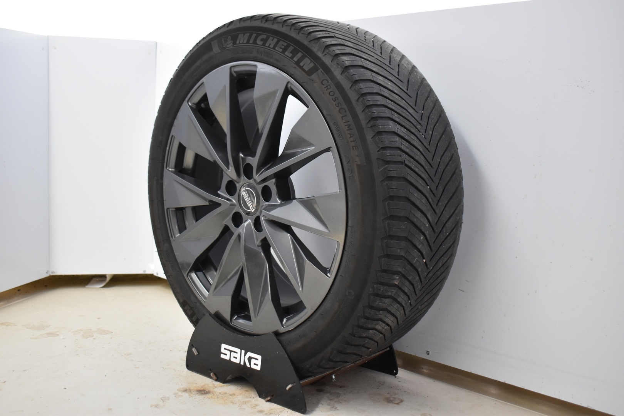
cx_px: 312
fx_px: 702
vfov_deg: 33.0
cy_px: 208
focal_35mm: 40
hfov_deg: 47.9
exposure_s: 1/60
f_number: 4
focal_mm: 27
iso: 1400
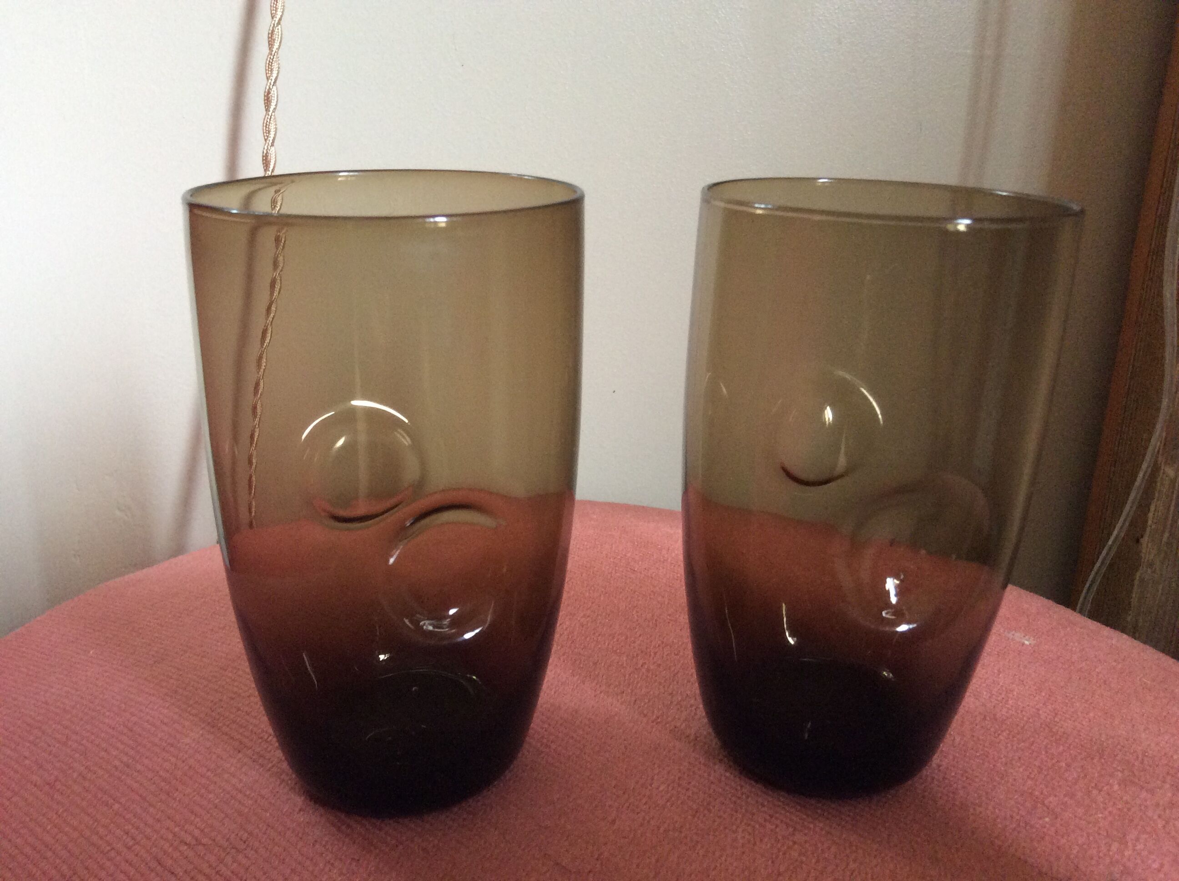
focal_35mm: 32
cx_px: 590
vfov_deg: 44.1
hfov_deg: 56.9
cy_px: 440
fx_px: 1088
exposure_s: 1/25
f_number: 2.4
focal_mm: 3.3
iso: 160
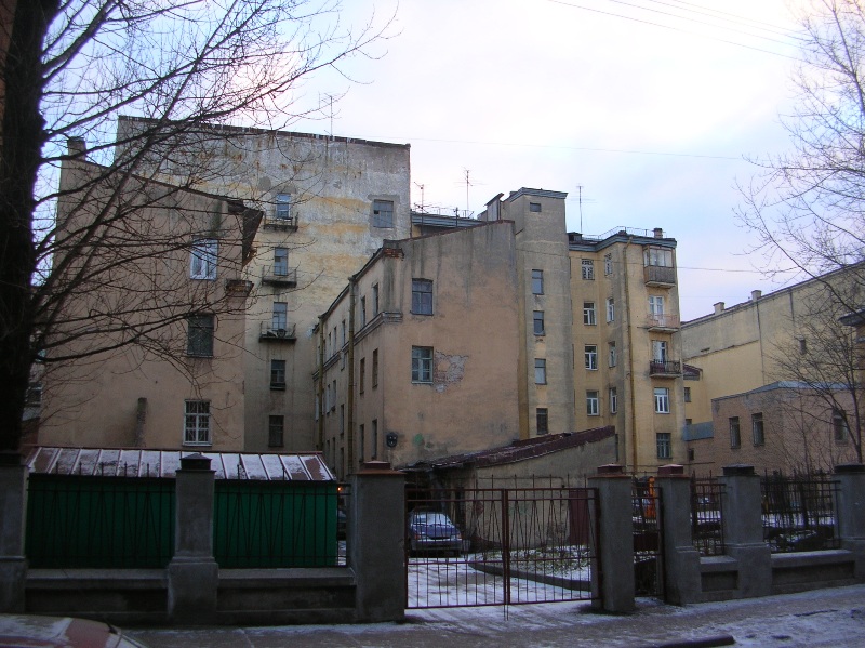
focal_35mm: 35
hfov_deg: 52.7
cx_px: 432
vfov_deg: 40.7
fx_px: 874
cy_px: 324
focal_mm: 5.8
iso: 50
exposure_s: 1/63.3
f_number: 2.8
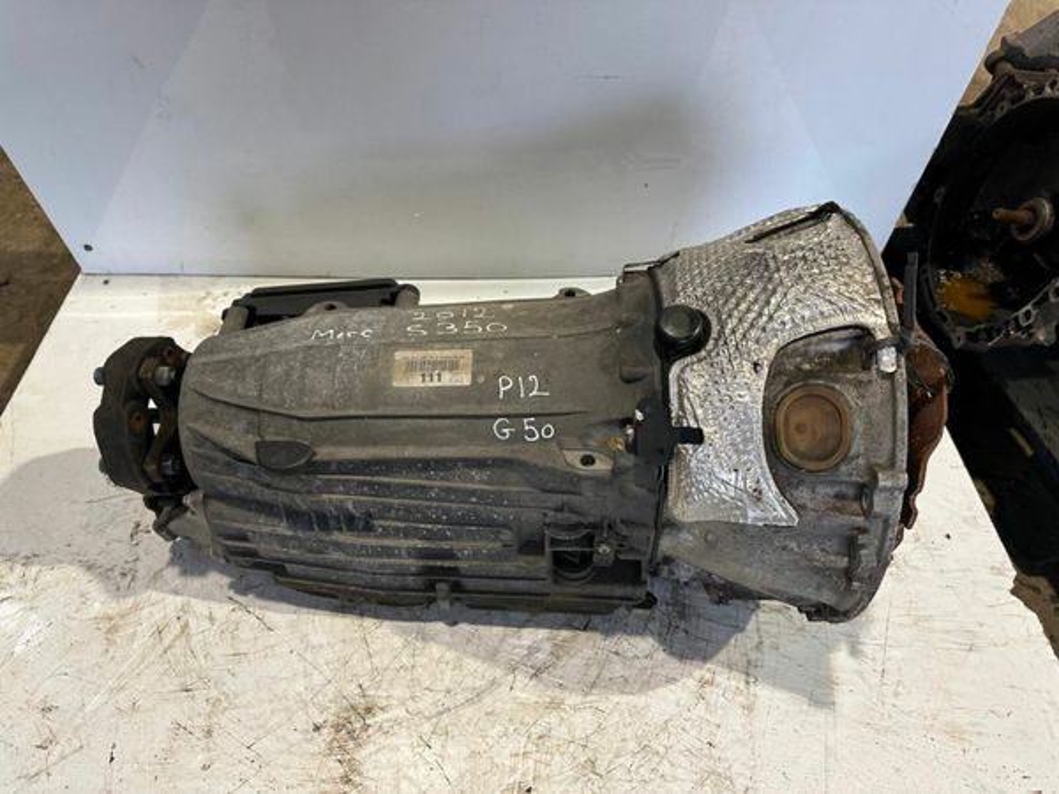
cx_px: 530
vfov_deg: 56.8
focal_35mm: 24
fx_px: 734
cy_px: 397
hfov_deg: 71.6
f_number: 1.78
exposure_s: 1/50
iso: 250
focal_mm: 6.86
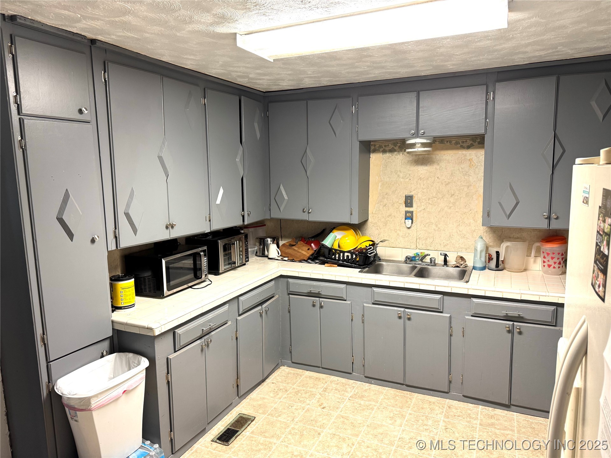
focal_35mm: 24
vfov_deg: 56.8
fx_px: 424
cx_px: 306
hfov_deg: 71.6
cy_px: 229
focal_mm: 6.76
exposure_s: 1/60
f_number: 1.78
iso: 160
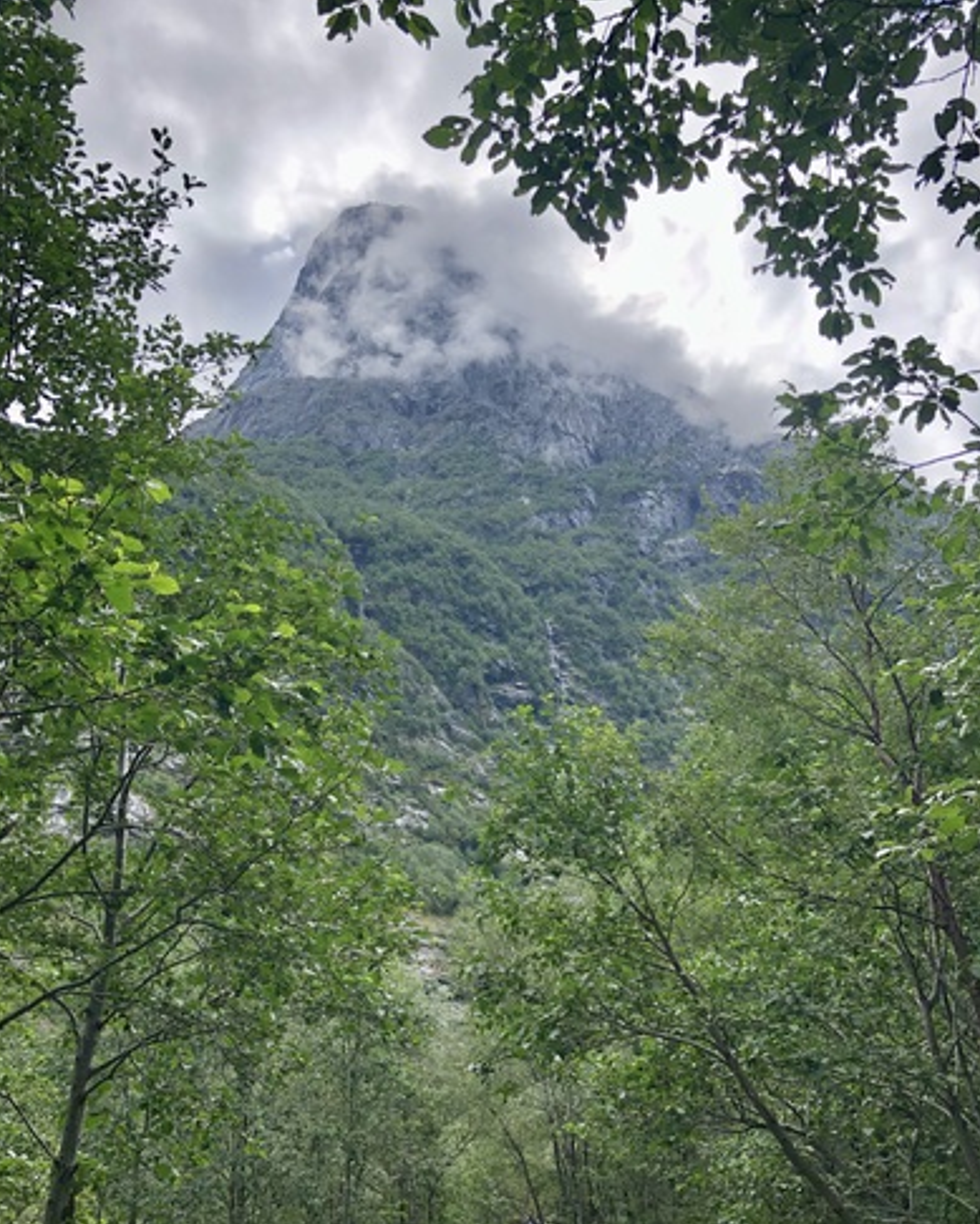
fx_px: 1087
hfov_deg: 48.5
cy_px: 661
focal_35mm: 30
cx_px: 489
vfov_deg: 58.7
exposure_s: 1/1429
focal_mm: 3.99
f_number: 1.8
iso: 20
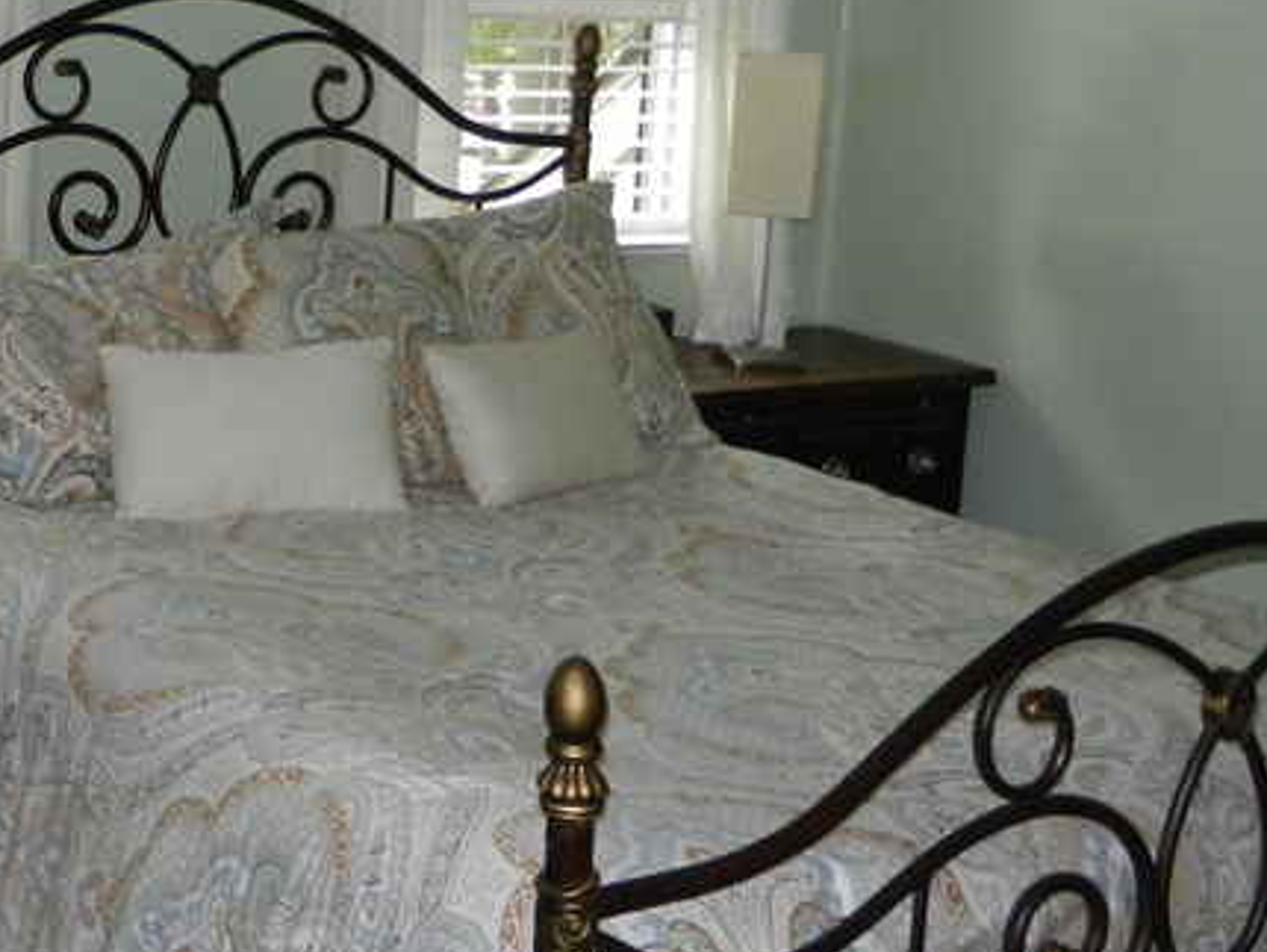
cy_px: 242
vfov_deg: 21.2
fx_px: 2527
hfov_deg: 27.4
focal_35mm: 69
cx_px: 209
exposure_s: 1/30
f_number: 3.6
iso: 220
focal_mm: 5.1
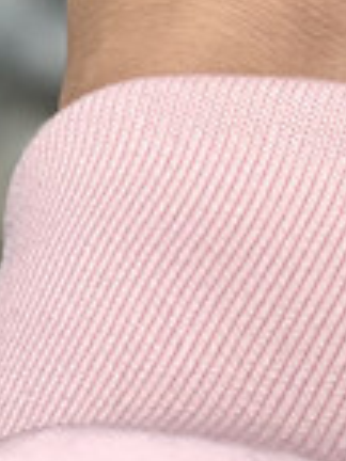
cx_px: 1019
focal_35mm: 409
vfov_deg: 4.7
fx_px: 5451
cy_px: -818
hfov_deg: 3.6
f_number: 2.4
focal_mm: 6
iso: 16
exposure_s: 1/180
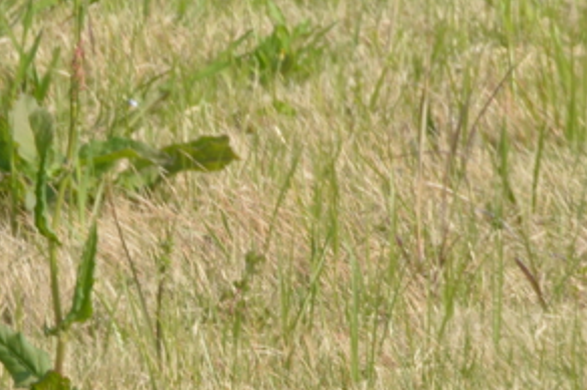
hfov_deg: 0.7
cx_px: -406
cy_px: 633
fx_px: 51386
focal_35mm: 3155
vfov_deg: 0.4
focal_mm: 600
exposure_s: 1/80
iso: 100
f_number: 14
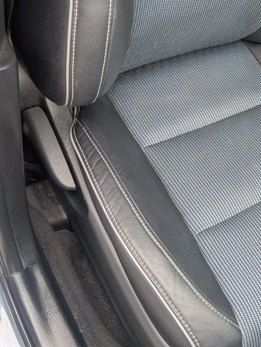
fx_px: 592
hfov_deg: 22.8
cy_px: 107
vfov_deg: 32.3
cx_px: 316
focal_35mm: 59
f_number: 1.68
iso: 178
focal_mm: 6.9
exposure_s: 1/213
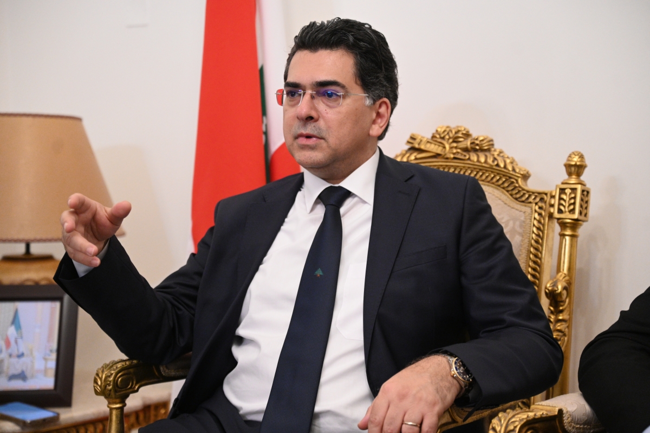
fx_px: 1263
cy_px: 216
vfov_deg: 19.4
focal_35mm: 70
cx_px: 325
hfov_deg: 28.9
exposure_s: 1/80
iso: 5000
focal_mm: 70
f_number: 3.2
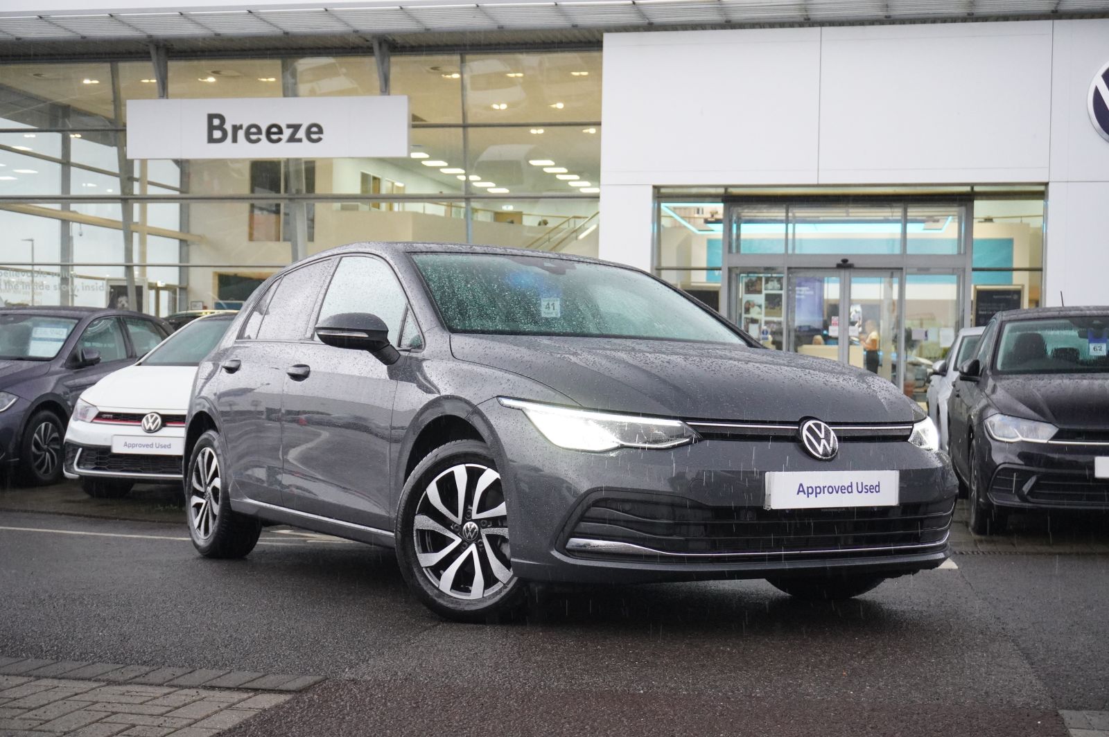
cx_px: 554
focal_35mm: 48
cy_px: 368
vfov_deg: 28.0
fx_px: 1477
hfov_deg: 41.1
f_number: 5
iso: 3200
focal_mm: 32
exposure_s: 1/160
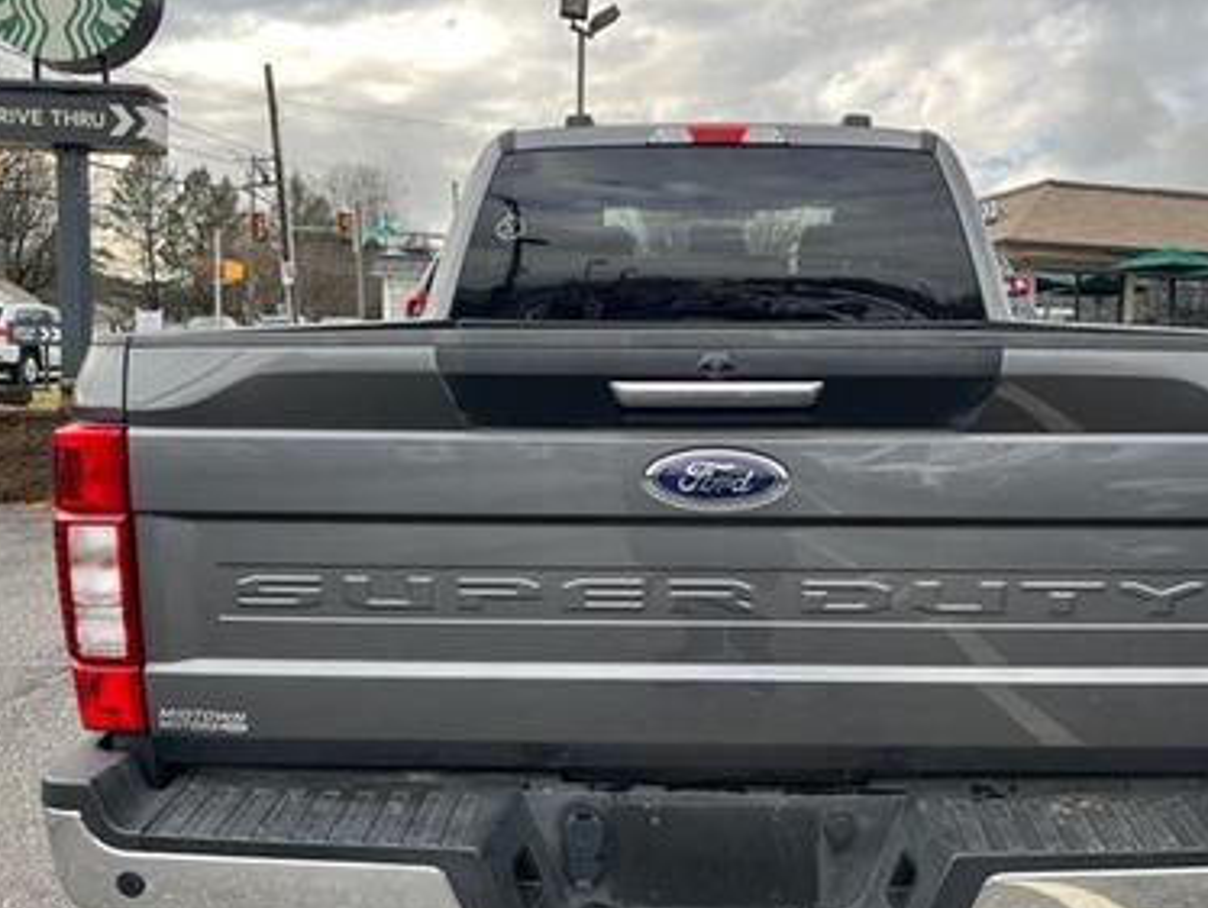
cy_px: 501
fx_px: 1222
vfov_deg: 40.7
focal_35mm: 35
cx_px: 685
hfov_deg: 52.4
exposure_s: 1/687
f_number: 1.5
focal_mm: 5.7
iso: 50
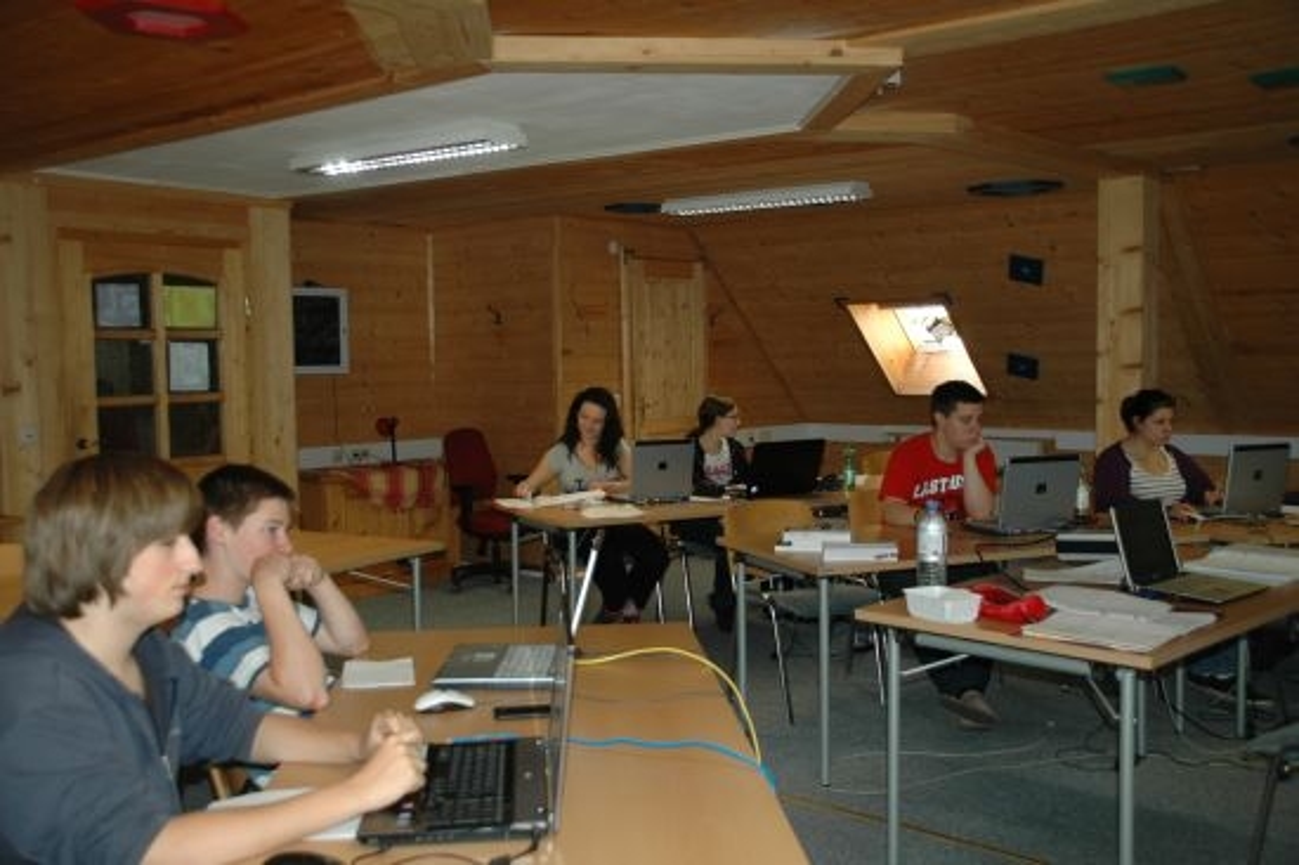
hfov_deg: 53.2
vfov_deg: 36.8
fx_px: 1298
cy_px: 432
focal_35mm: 36
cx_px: 650
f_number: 4
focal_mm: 24
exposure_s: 1/60
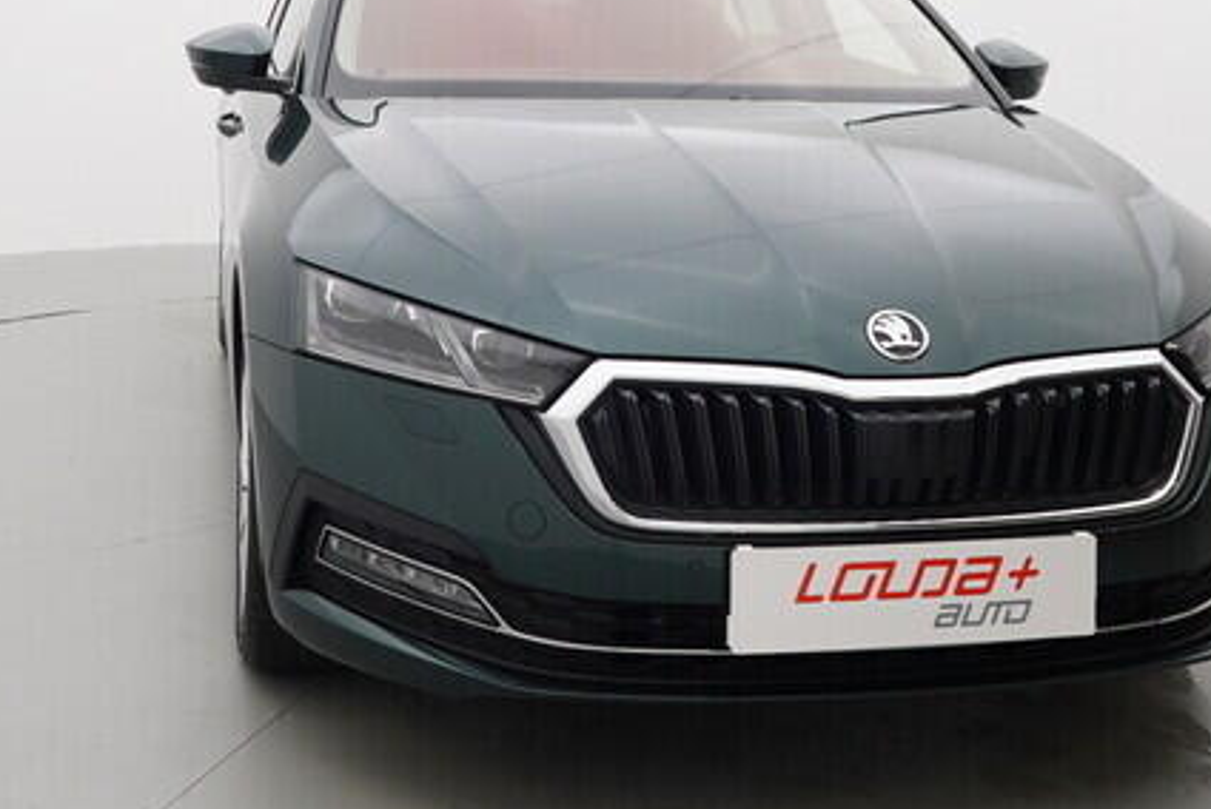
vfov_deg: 24.5
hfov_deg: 36.7
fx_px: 1825
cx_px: 570
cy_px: 131
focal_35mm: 54
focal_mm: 15
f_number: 5.6
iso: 200
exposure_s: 1/80
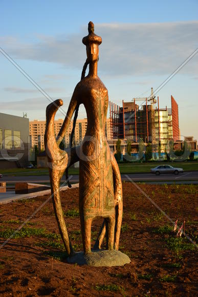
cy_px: 148
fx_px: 556
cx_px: 99
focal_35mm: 68
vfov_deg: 29.9
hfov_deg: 20.2
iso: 100
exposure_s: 1/125
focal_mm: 45
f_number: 5
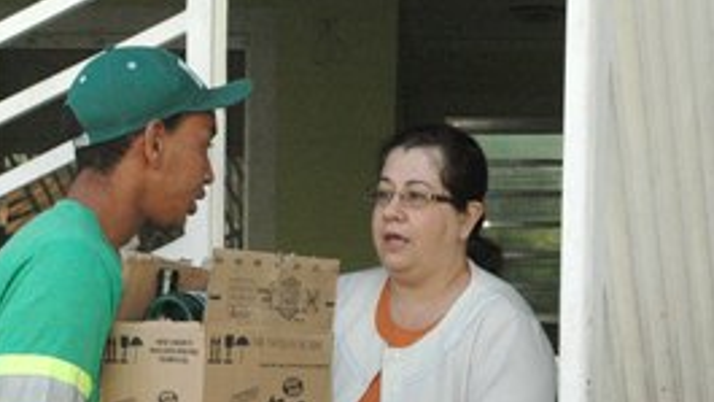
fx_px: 1758
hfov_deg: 22.9
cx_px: 294
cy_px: 335
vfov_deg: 13.0
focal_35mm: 93
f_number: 8
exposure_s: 1/500
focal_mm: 35
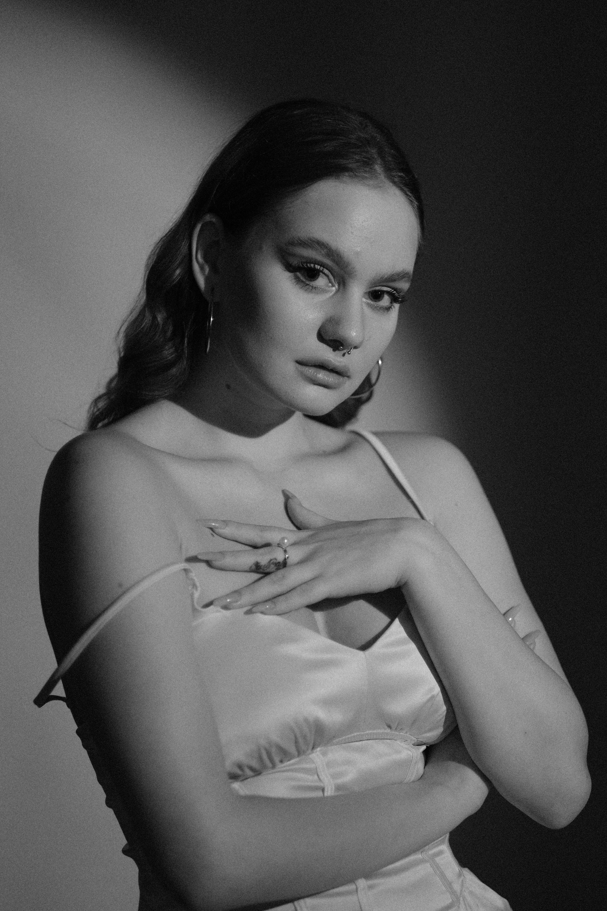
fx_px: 2251
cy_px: 471
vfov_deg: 22.9
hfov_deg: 15.4
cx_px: 309
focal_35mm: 89
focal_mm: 56
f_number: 1.2
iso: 1250
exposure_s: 1/85
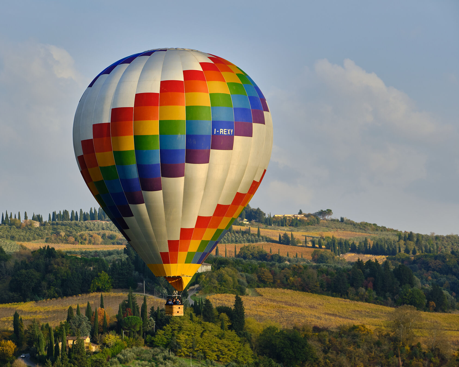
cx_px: 187
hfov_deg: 12.5
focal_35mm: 154
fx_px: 2092
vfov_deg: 10.0
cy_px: 183
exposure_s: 1/160
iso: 160
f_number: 9
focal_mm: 90.9
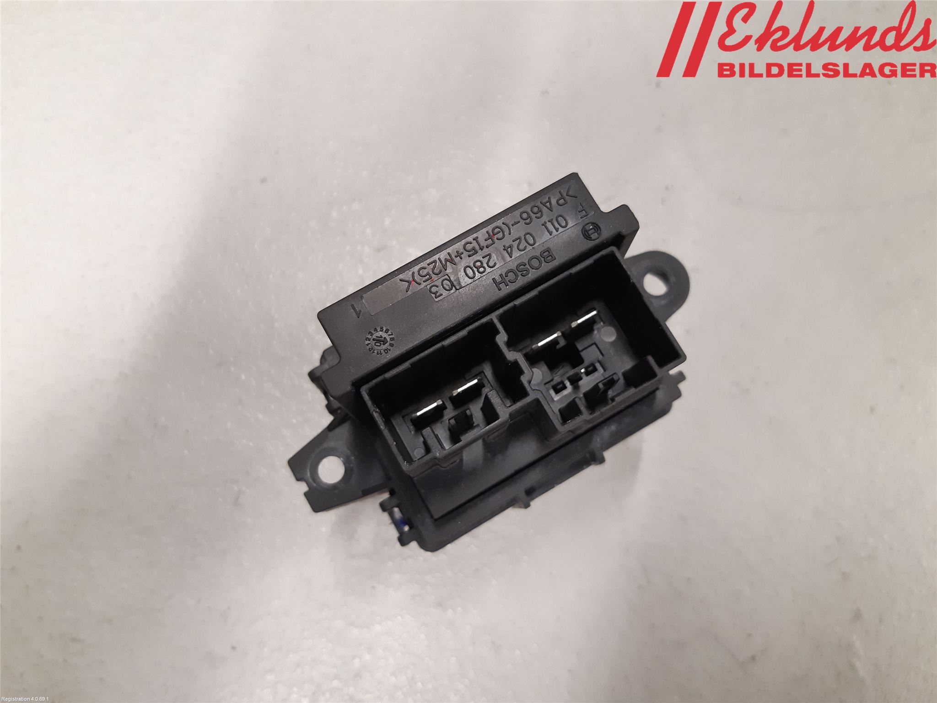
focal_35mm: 26
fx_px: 704
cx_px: 468
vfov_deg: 53.1
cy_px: 352
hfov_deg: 67.3
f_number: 1.7
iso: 250
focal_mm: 3.93
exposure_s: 1/33
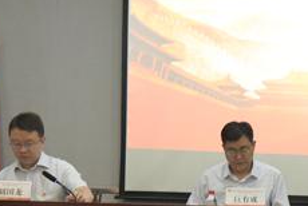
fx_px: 1071
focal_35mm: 125
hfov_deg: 15.8
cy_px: 218
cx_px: 362
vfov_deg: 10.9
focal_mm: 40
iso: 12800
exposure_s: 1/250
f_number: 8
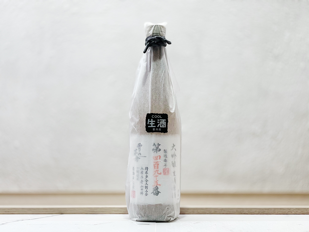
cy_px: 116
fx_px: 464
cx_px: 154
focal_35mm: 52
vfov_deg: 28.0
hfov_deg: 36.8
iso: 64
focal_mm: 6
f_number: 2
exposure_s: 1/100
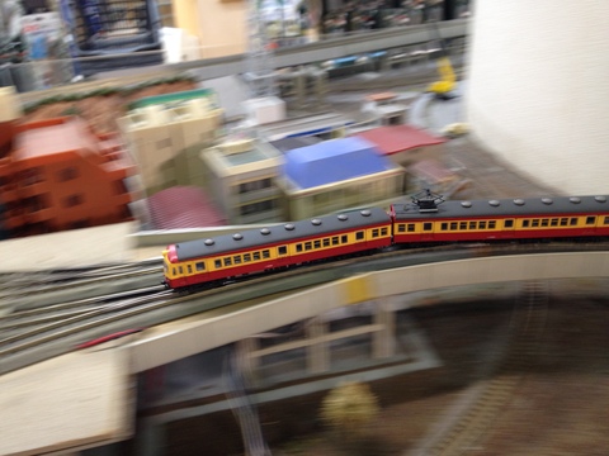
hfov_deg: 52.6
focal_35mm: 35
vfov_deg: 40.7
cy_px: 228
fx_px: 616
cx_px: 304
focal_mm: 4.28
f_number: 2.4
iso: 80
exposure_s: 1/20
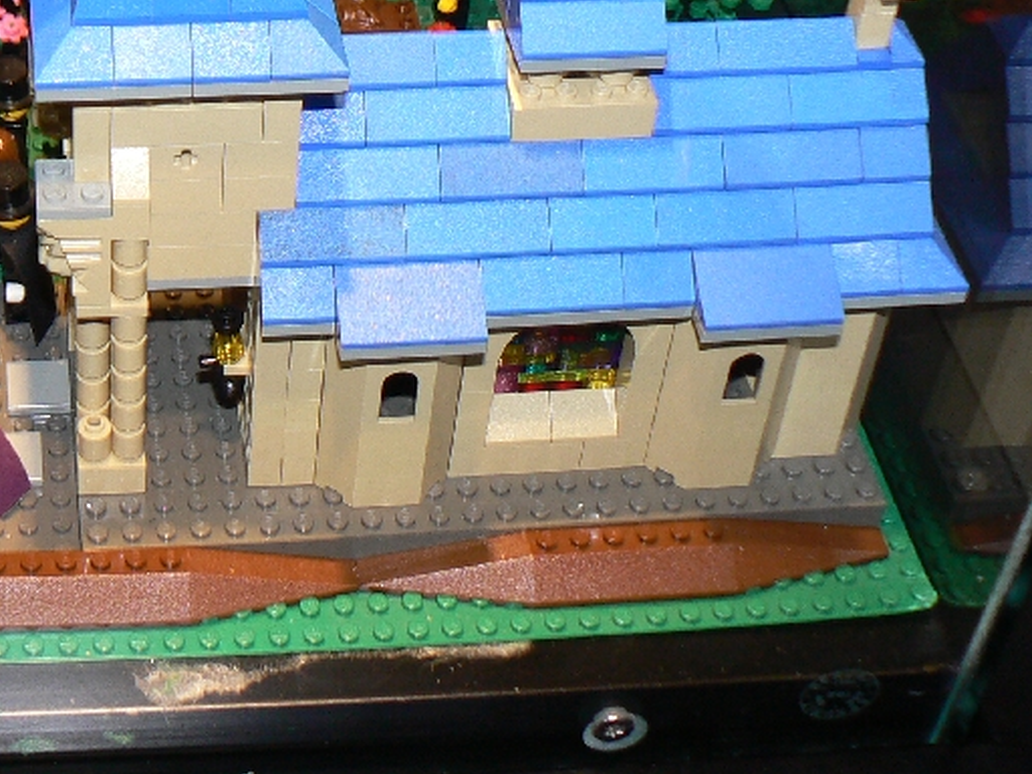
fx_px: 2147
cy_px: 34
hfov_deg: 25.9
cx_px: 46
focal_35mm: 72
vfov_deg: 19.9
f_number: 2.8
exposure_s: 1/30
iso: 100
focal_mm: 6
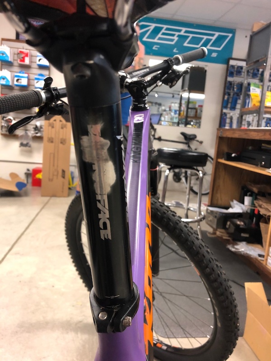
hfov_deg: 49.7
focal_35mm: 28
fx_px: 292
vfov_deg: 63.4
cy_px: 180
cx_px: 136
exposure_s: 1/15
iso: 50
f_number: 1.8
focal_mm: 3.99
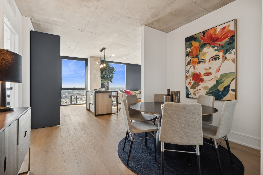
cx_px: 132
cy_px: 88
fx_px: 117
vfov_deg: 73.7
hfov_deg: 96.7
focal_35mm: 16
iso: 320
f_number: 8
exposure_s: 1/100
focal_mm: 16
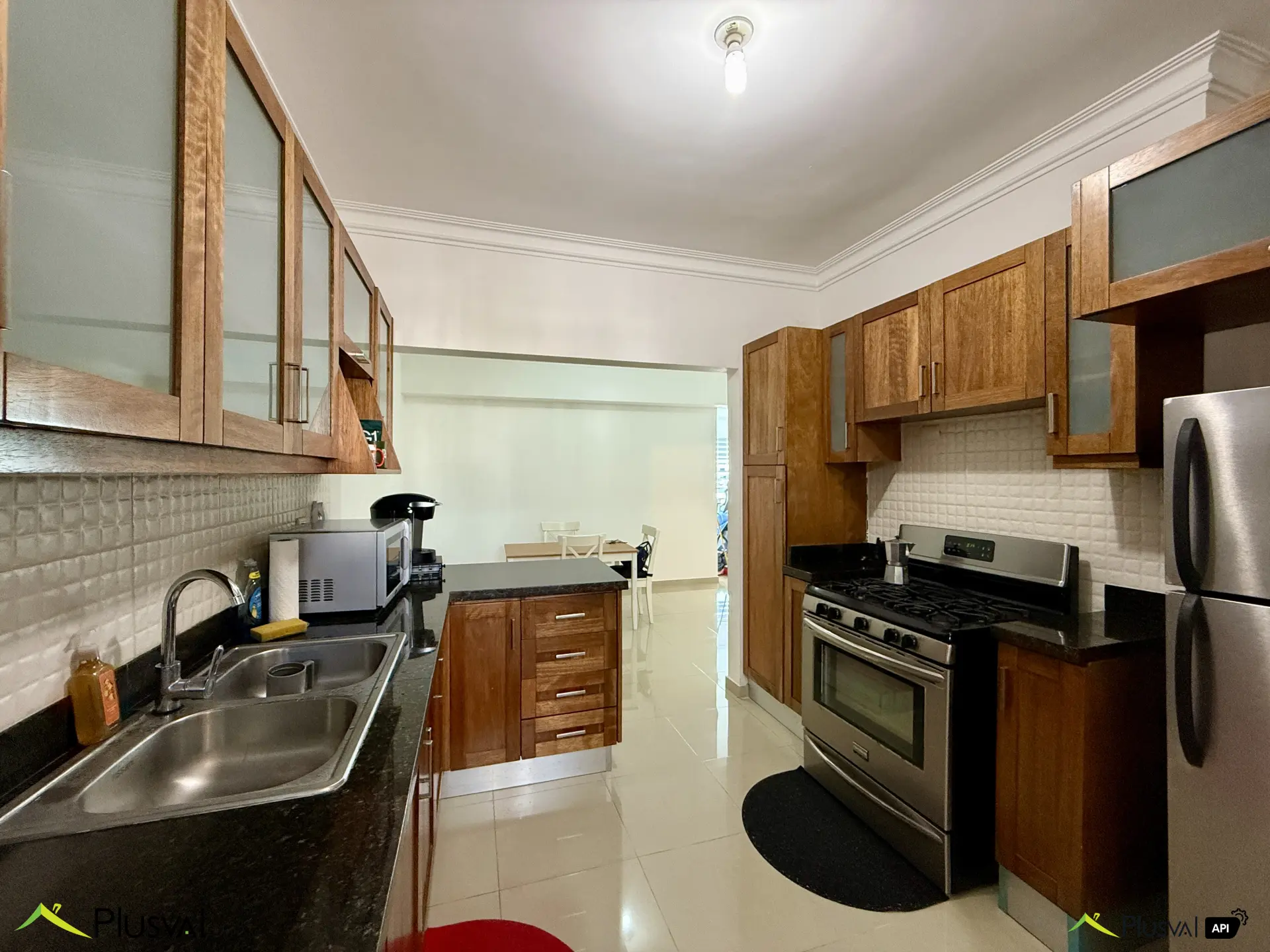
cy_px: 476
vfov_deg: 85.7
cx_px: 635
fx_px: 514
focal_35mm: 14
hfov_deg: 102.1
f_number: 2.2
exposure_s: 1/60
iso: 320
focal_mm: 2.22
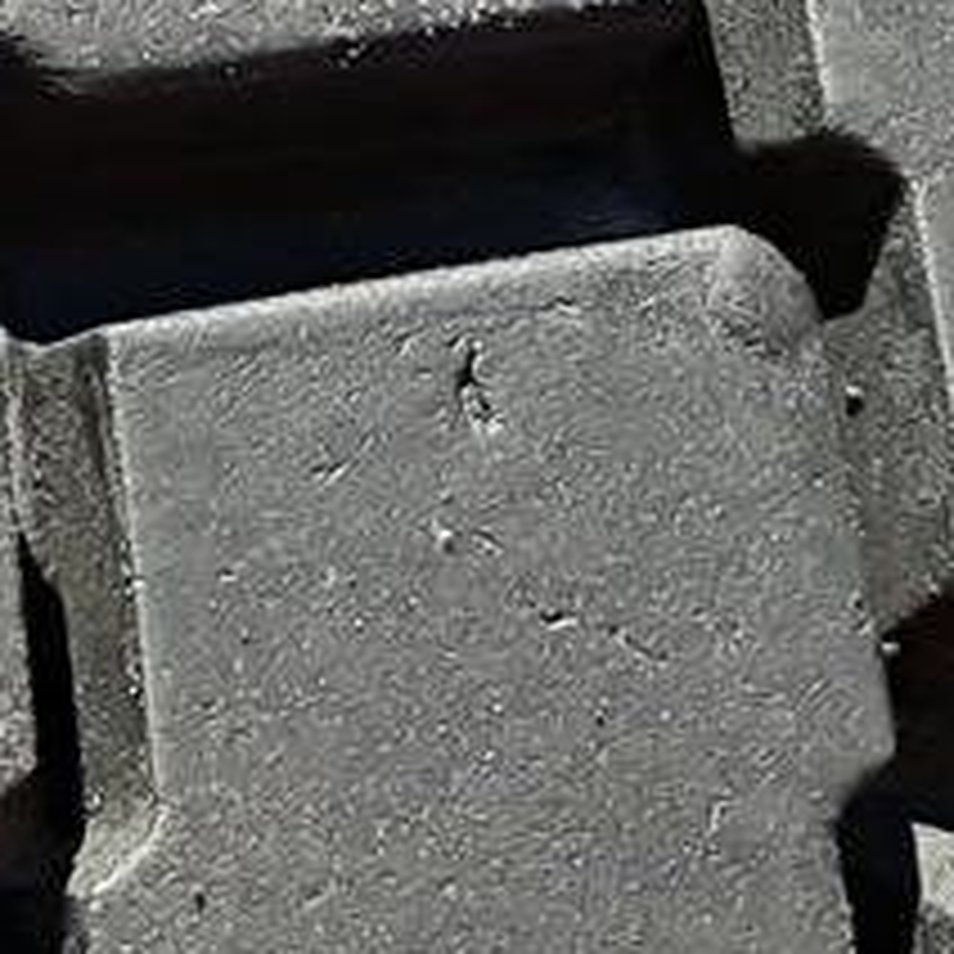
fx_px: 4053
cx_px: -1008
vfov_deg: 11.8
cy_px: -1040
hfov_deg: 11.9
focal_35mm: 130
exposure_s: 1/1441
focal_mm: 3.93
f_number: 1.7
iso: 40
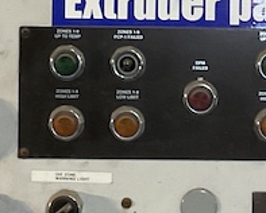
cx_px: 204
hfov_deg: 13.1
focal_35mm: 147
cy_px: 9
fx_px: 1158
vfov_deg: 10.4
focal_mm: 3
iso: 160
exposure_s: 1/60
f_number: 1.8
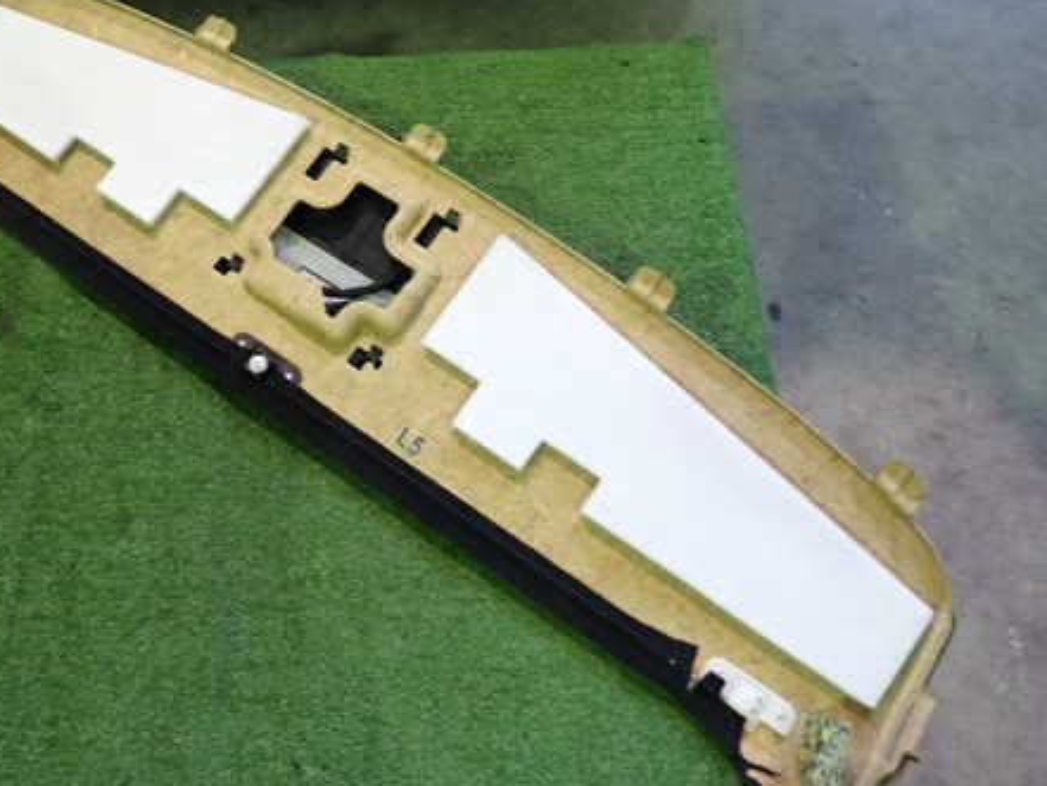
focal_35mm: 34
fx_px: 1029
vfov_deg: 41.8
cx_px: 373
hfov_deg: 53.2
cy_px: 392
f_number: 2
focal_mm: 4.5
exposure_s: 1/30
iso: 200
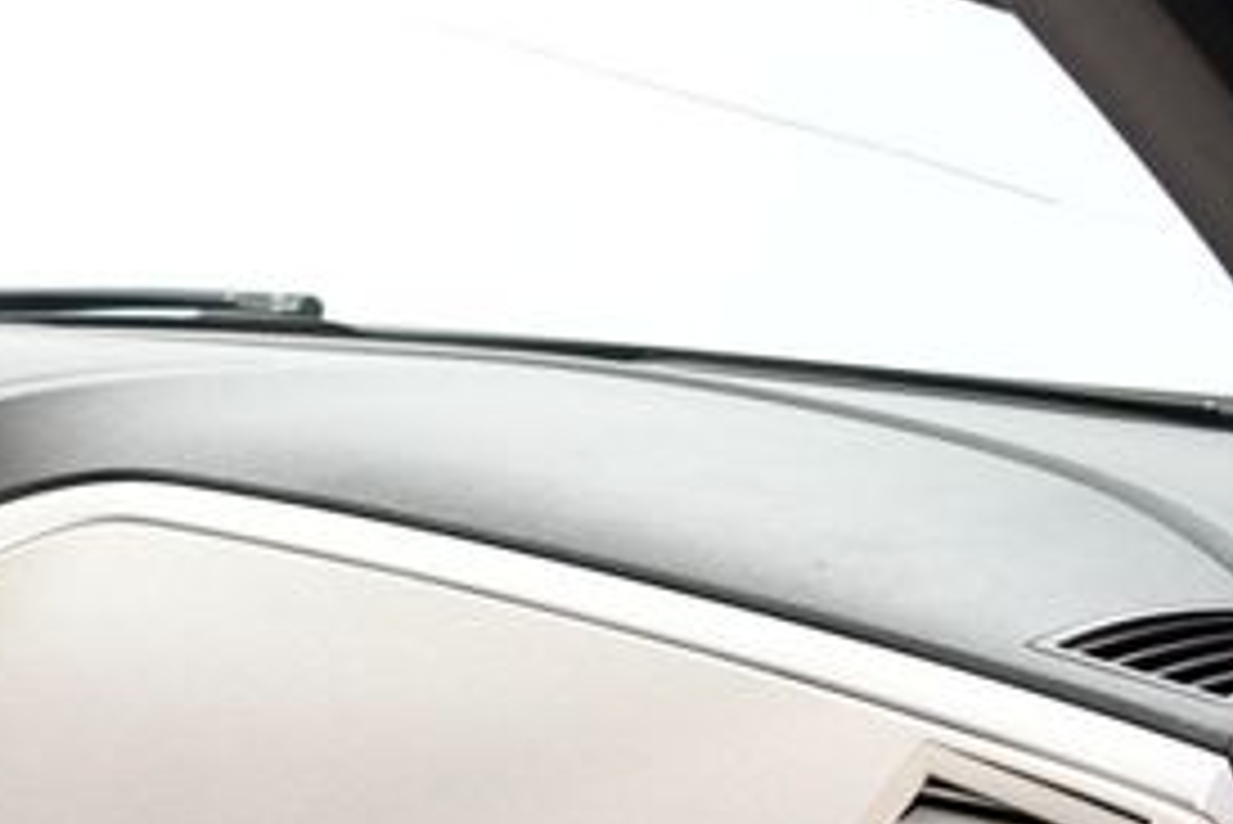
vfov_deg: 15.9
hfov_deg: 22.7
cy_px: 874
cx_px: -140
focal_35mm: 84
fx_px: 2878
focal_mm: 18
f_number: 3.5
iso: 3200
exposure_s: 1/125
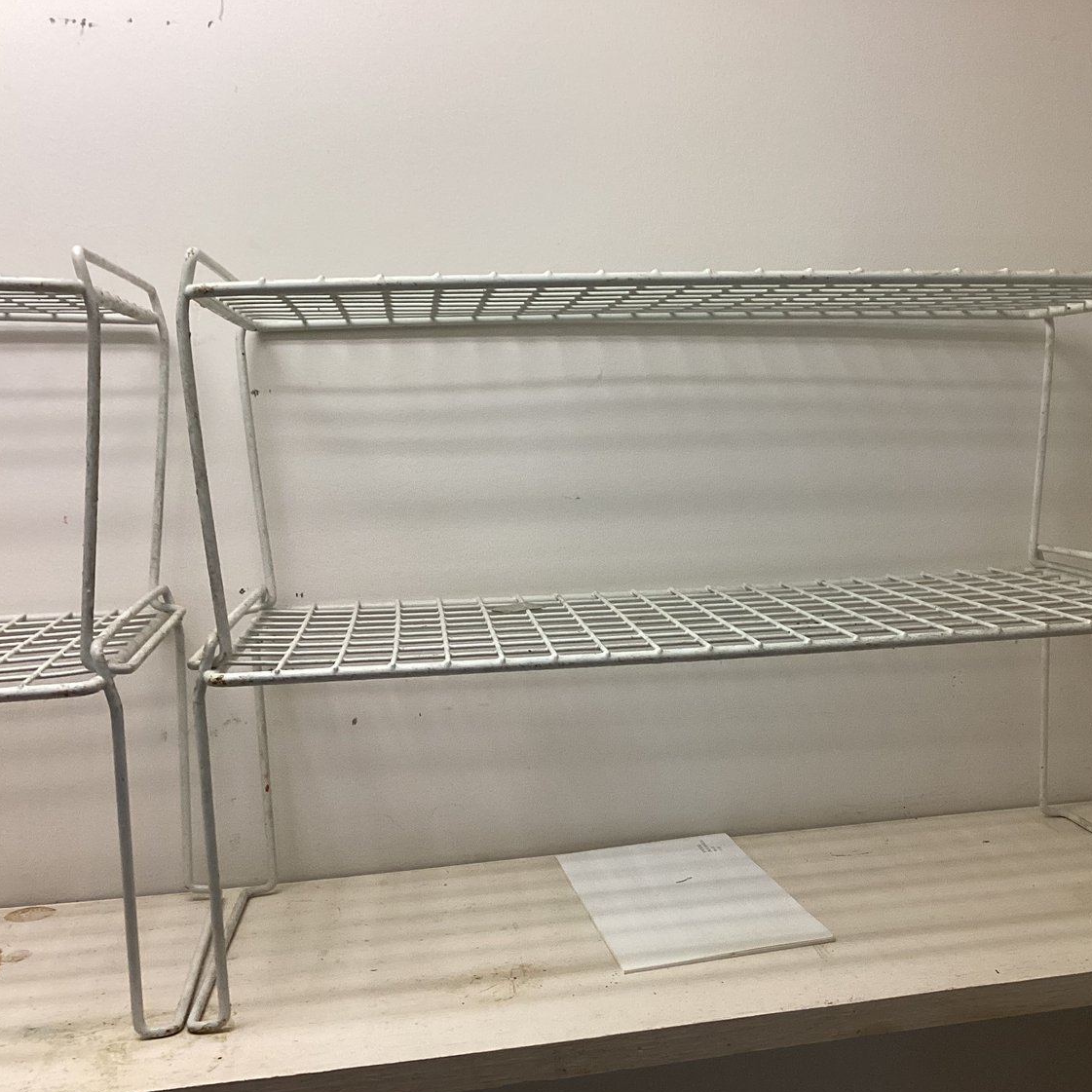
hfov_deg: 44.4
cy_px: 551
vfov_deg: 44.9
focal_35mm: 37
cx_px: 703
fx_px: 1321
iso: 100
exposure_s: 1/120
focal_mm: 3.3
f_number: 2.4
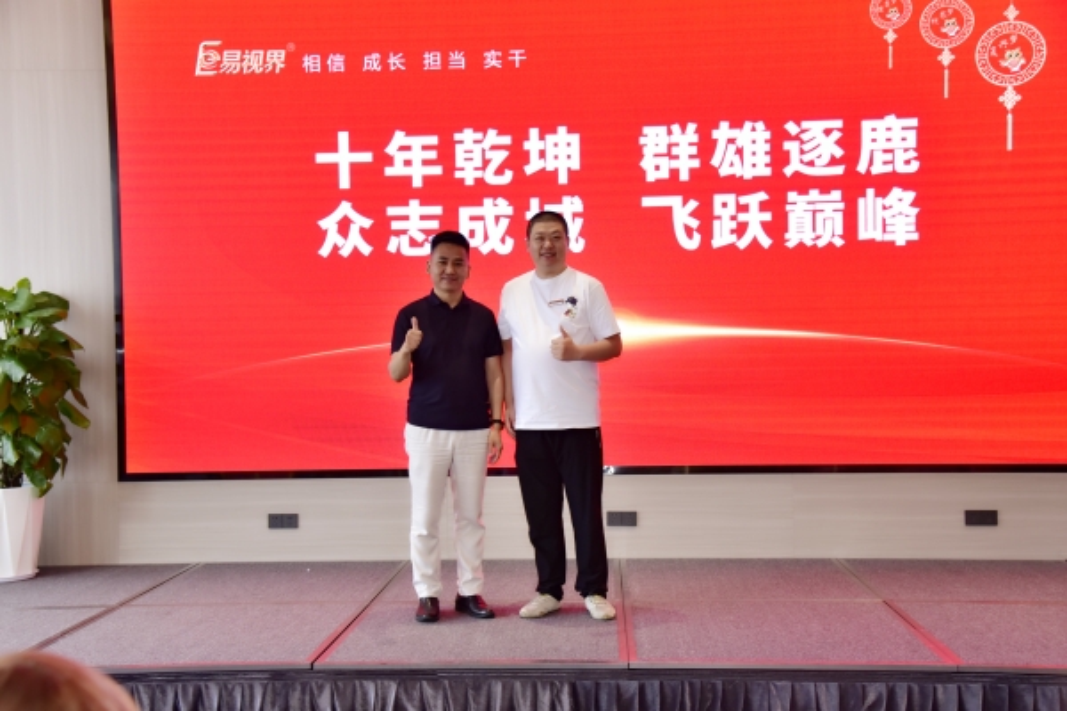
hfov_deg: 48.5
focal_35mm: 40
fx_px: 1185
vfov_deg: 33.4
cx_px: 534
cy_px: 356
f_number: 5
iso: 1000
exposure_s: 1/125
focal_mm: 40
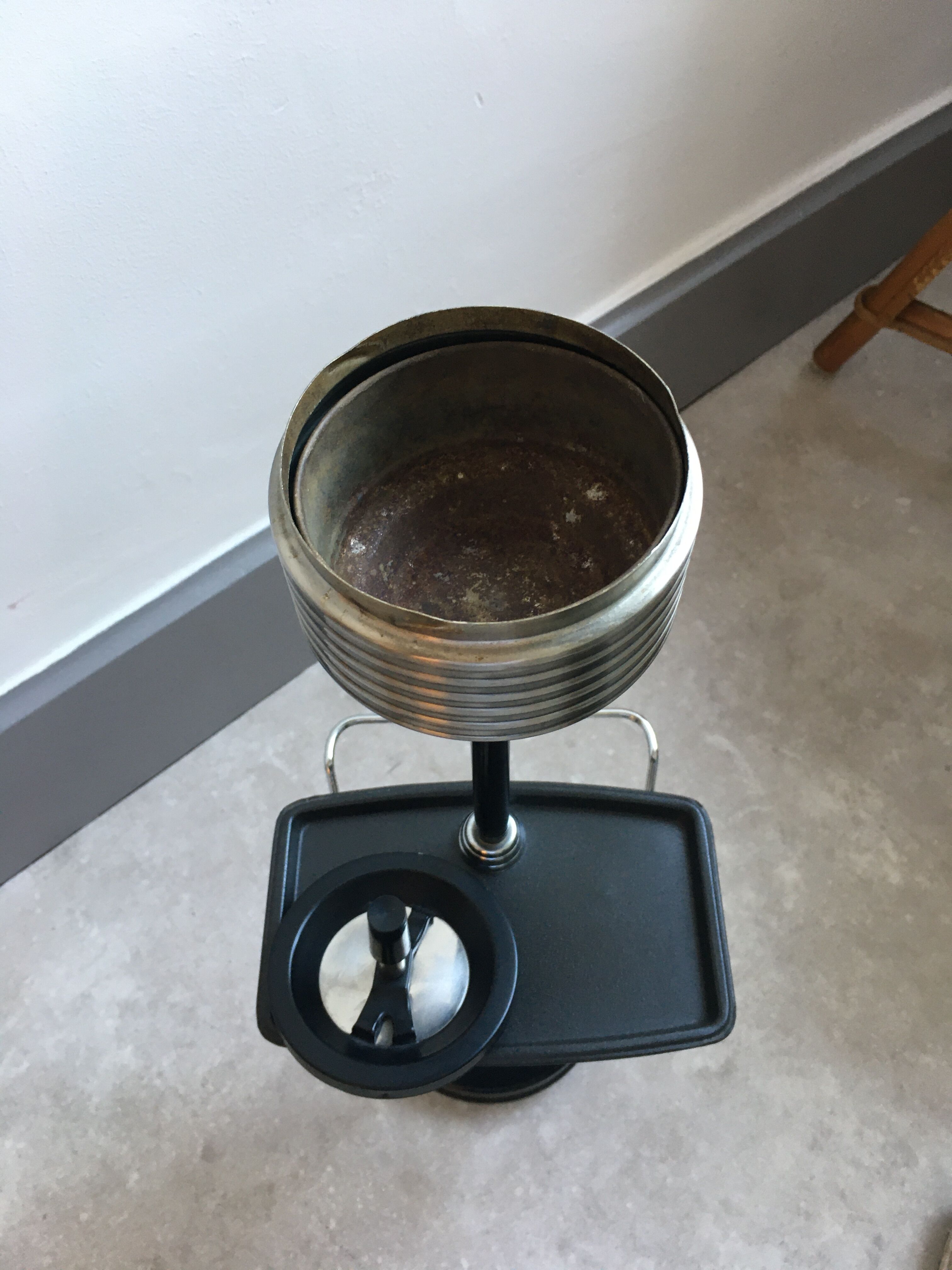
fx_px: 1063
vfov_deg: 61.7
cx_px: 476
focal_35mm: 29
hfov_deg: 48.2
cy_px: 635
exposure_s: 1/33
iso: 100
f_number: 2.2
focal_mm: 4.15
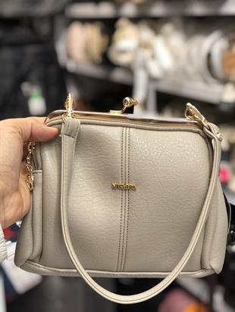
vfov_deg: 33.8
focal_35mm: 57
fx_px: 516
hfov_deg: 25.7
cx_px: 118
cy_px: 156
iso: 25
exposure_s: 1/33
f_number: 2.8
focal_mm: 6.6
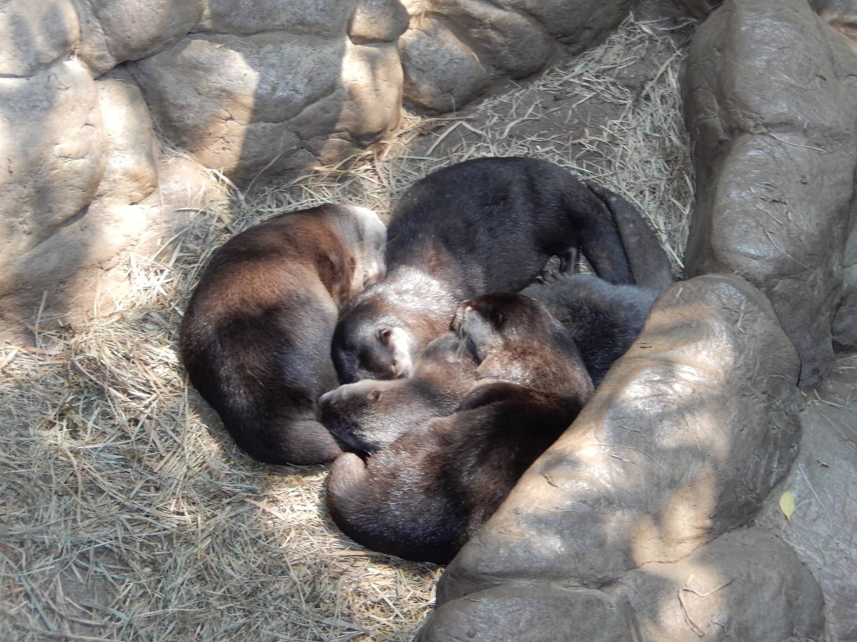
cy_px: 321
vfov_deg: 15.6
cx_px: 428
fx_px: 2352
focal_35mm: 95
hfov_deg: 20.7
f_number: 5.2
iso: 360
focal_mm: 17
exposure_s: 1/30
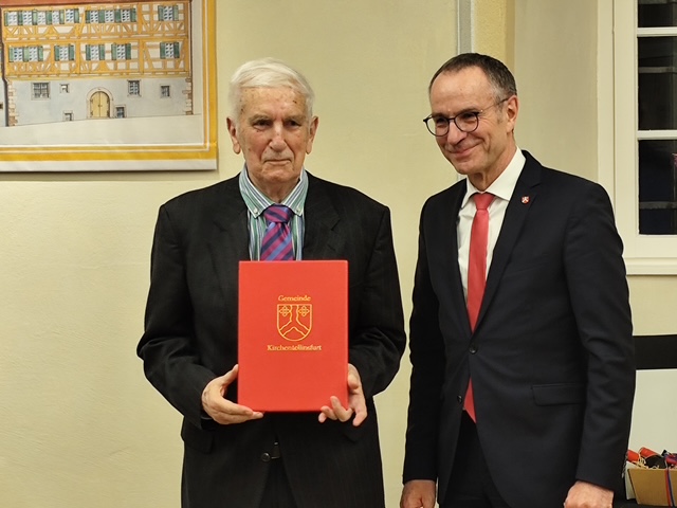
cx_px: 338
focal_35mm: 121
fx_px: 2366
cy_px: 254
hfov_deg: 16.3
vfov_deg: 12.2
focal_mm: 6.19
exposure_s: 1/50
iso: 125
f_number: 1.65
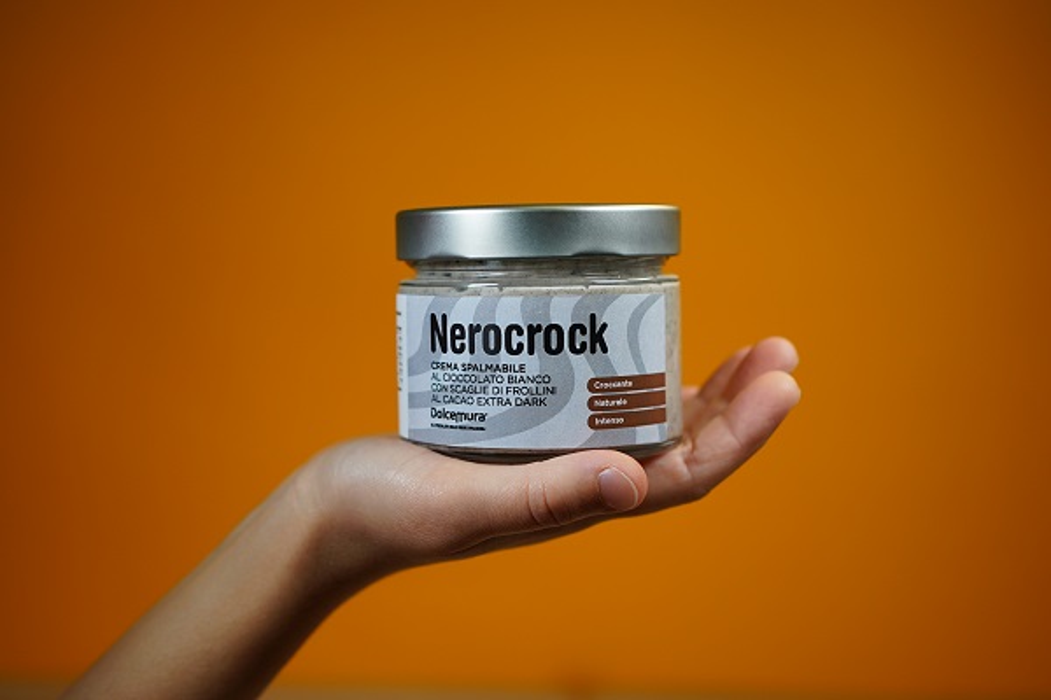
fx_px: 1518
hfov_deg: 38.2
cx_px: 526
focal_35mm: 52
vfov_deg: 26.0
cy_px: 350
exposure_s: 1/1000
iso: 200
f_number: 2.2
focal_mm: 35
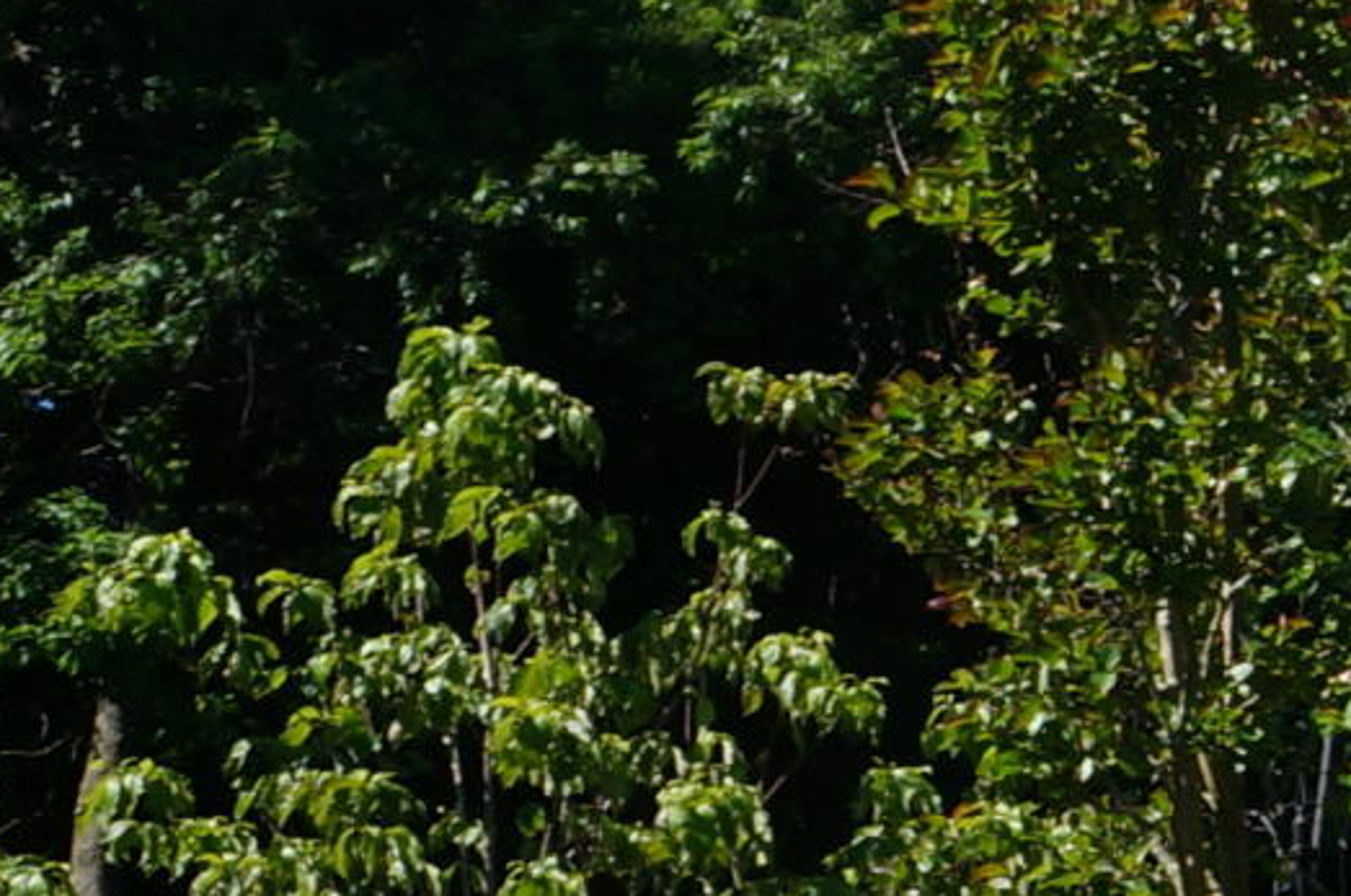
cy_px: 1158
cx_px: 3596
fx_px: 7414
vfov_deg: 6.9
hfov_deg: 9.0
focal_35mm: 198
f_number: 13
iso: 100
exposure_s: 1/100
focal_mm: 23
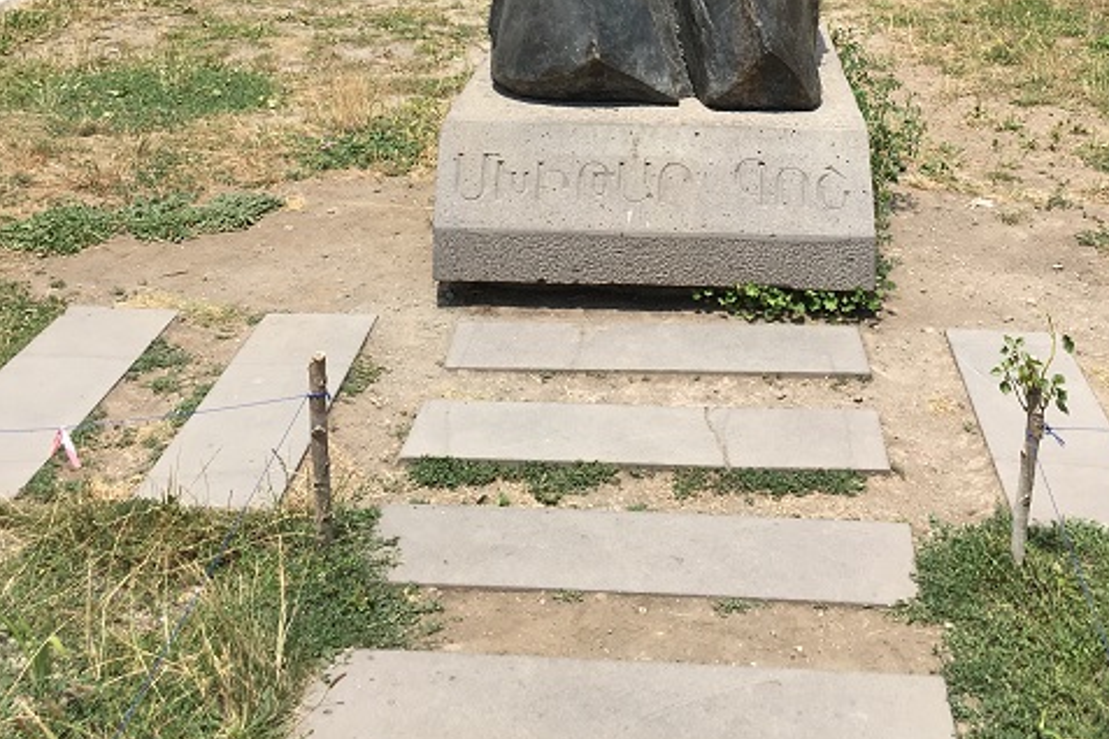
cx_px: 610
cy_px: -82
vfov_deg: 24.6
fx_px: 1571
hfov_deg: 38.8
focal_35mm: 51
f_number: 2.2
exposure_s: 1/1304
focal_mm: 4.15
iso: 25
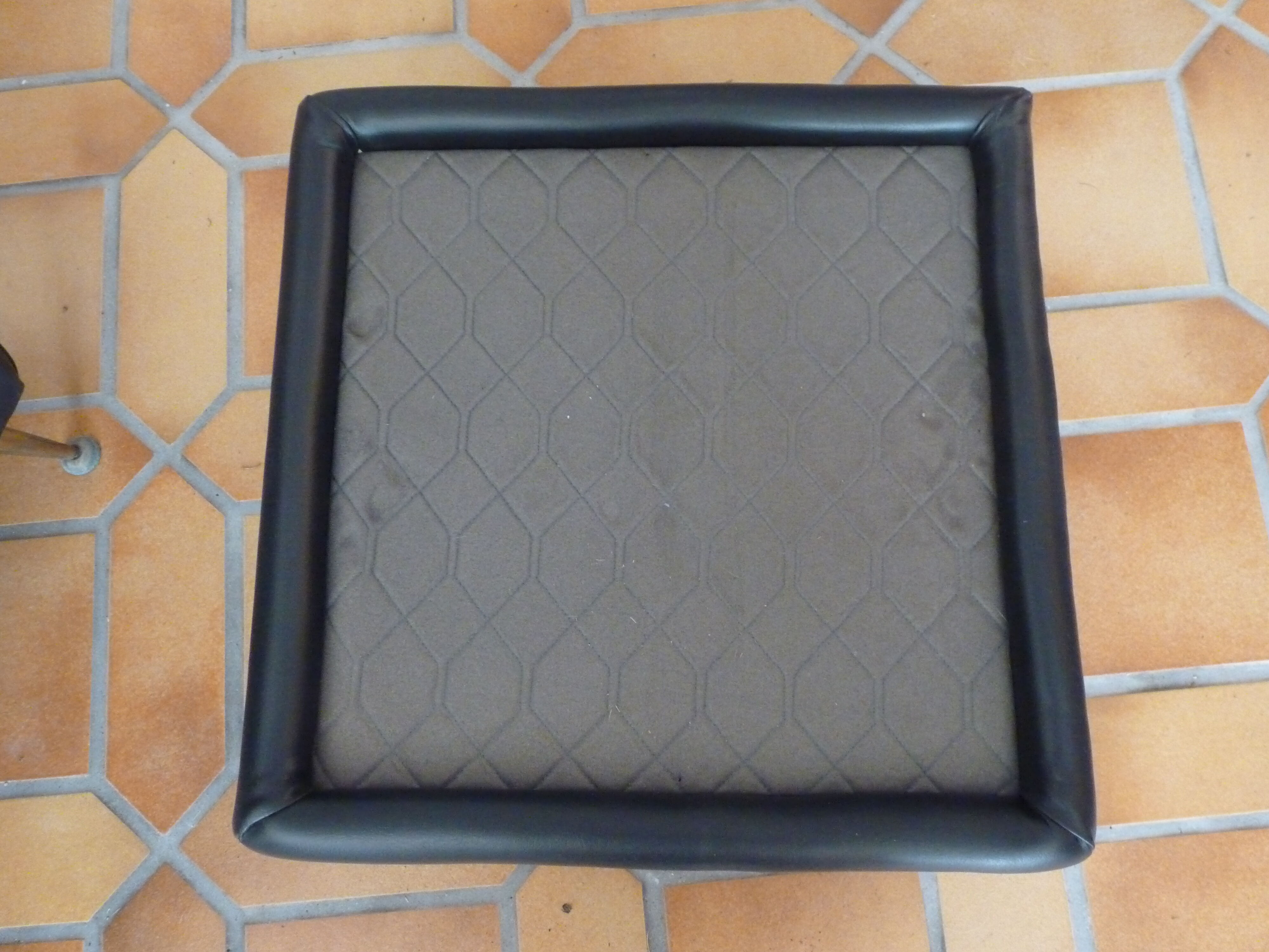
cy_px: 476
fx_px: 990
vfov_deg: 51.4
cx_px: 634
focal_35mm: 27
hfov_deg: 65.3
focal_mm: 4.8
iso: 800
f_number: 2.8
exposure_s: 1/13
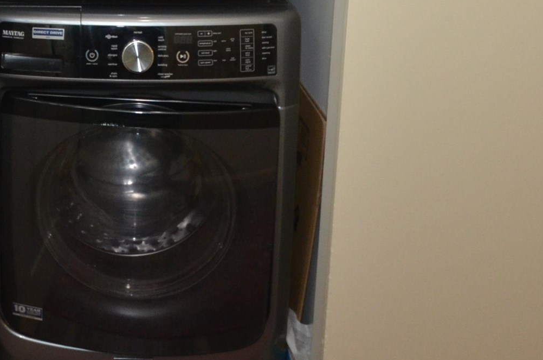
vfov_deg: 25.2
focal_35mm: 46
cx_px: 94
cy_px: -105
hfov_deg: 40.7
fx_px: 692
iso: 800
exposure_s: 1/60
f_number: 7.1
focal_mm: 10
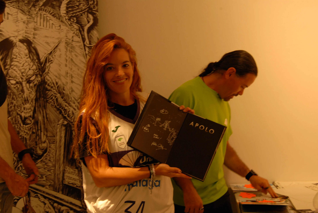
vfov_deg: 30.0
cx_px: 159
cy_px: 106
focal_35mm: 45
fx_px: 398
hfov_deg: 43.5
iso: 400
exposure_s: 1/30
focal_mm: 30
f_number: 5.6
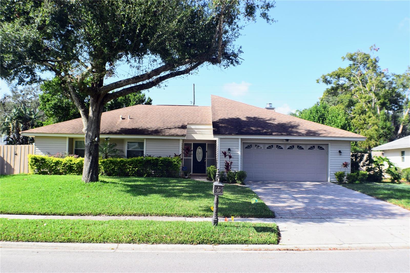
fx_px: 512
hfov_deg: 43.6
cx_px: 205
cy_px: 136
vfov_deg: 29.9
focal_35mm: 45
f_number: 11
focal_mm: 30
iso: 400
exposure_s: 1/400
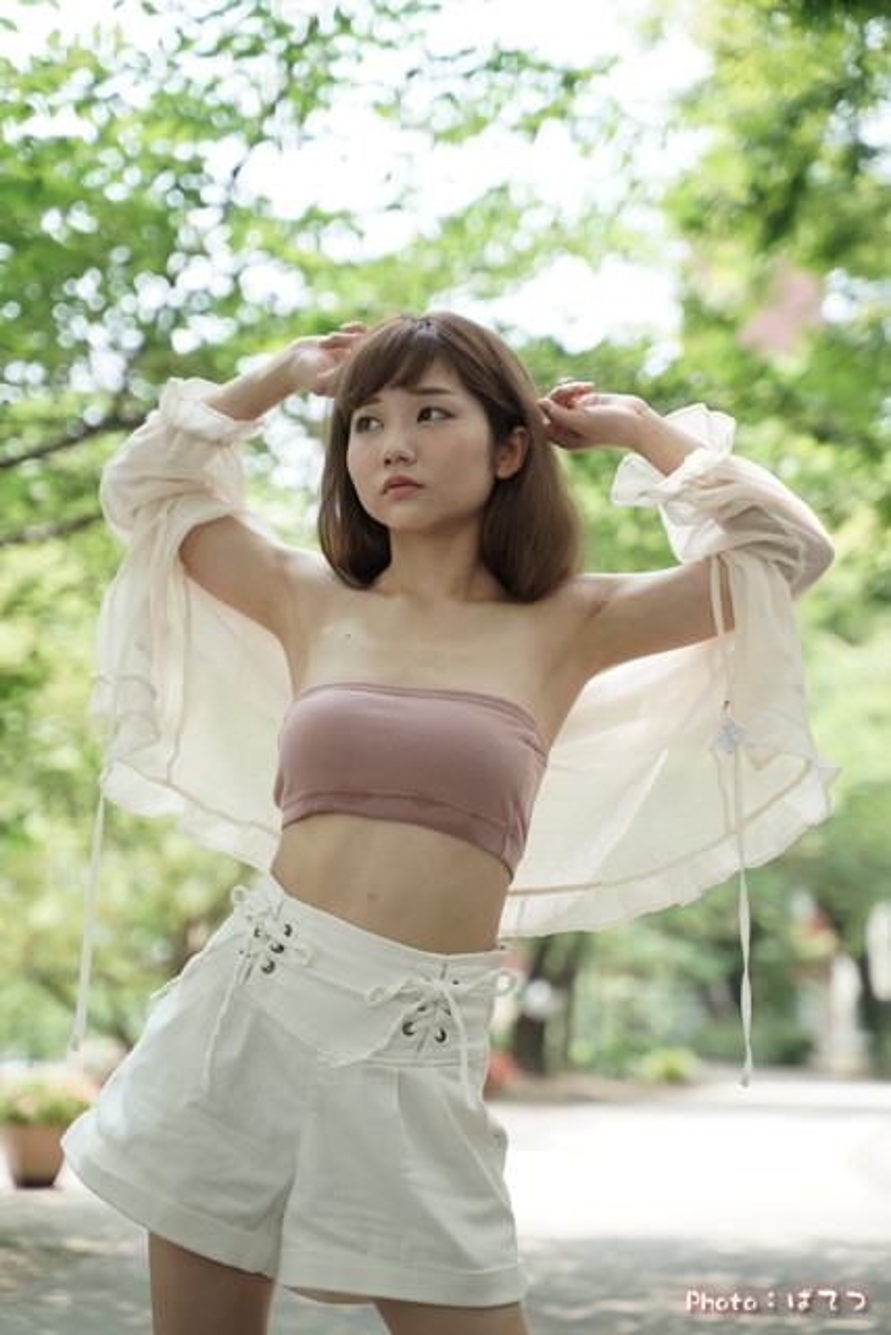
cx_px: 446
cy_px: 668
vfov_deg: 28.1
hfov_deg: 18.9
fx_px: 2671
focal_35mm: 72
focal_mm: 72
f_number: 3.2
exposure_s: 1/1250
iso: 640
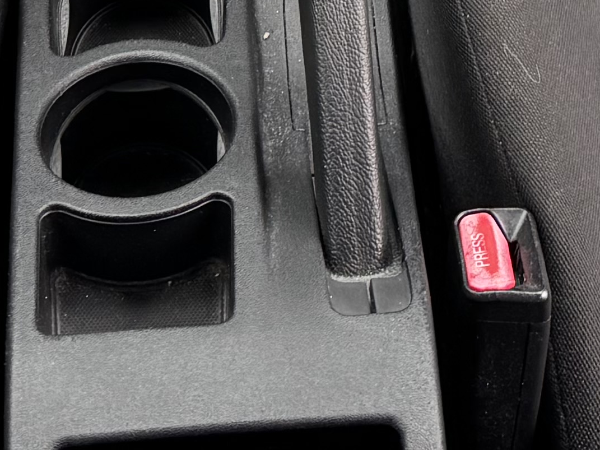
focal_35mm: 128
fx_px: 2218
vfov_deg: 9.8
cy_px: -743
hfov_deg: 15.4
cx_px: 295
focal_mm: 6.76
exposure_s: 1/121
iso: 160
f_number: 1.78
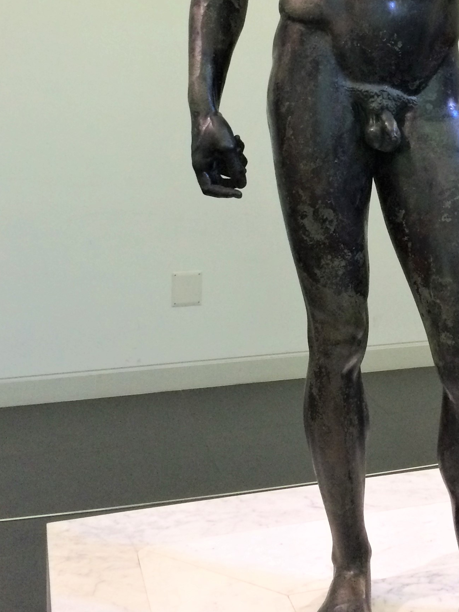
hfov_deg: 26.1
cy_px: 117
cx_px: 366
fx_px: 972
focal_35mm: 55
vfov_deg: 33.8
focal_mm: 4.15
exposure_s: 1/30
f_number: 2.2
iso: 200
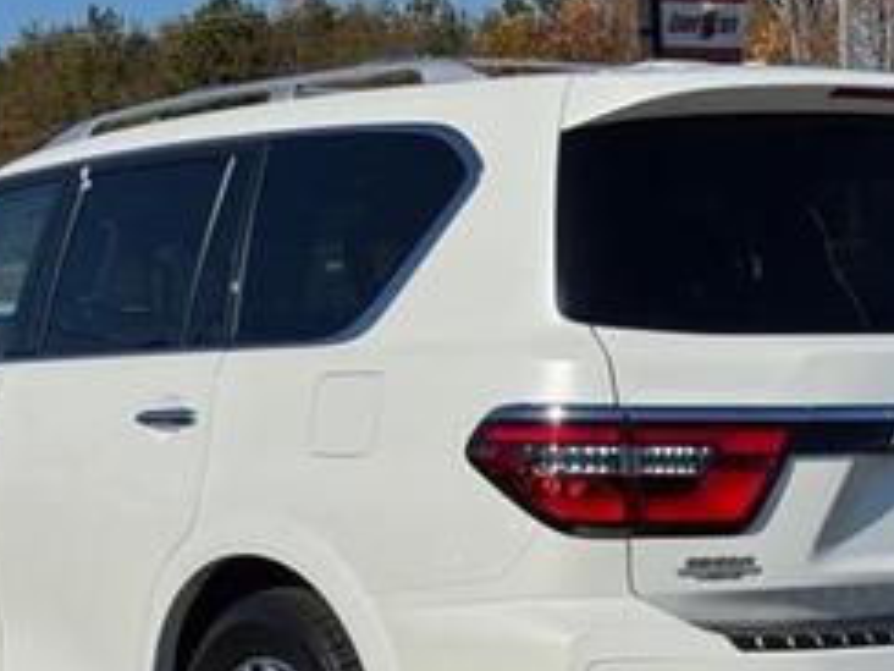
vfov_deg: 14.8
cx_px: 458
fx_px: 2557
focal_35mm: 99
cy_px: 609
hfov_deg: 19.8
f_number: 1.78
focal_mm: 6.76
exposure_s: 1/15385
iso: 80
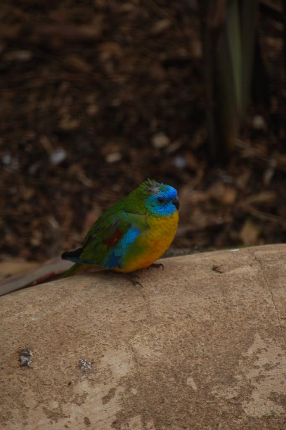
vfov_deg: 6.9
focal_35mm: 300
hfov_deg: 4.6
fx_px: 3581
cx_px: 143
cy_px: 215
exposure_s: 1/125
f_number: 5.6
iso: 200
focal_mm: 200
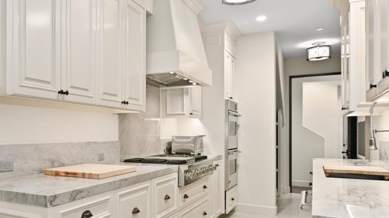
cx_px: 62
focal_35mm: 33
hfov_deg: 54.2
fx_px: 340
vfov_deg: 35.5
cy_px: 128
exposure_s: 1/8
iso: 320
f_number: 8
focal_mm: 14
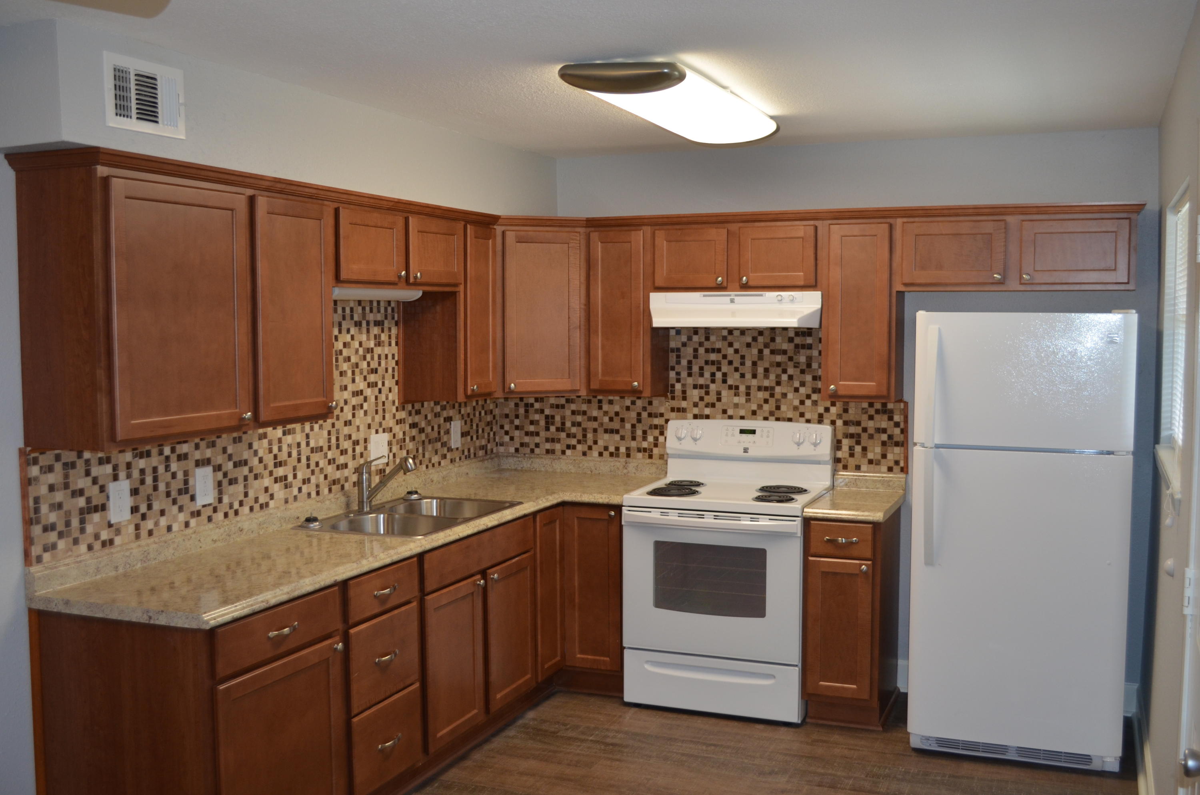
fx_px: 1198
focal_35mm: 36
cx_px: 600
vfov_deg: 36.7
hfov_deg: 53.2
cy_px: 398
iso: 400
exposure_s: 1/100
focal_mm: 24
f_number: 4
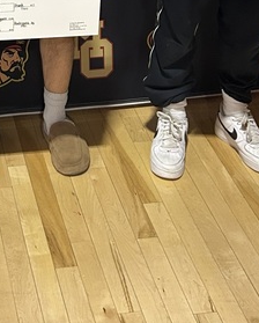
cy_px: -107
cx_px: 7
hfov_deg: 16.3
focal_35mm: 93
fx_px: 889
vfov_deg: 18.9
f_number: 1.5
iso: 250
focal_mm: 5.7
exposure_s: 1/60
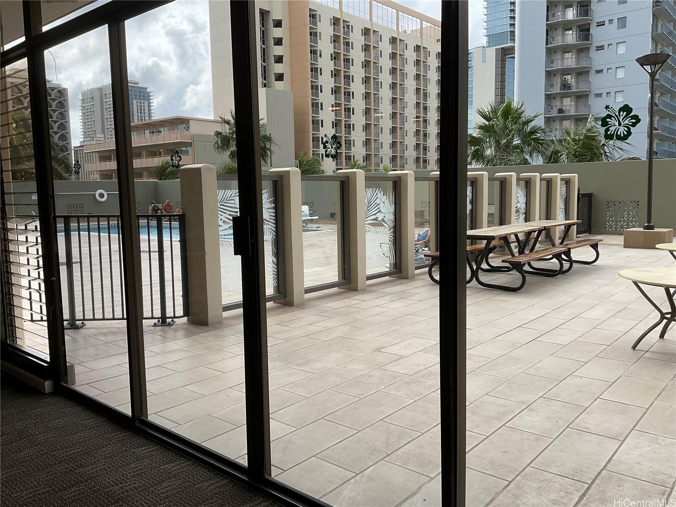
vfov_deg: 48.2
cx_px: 338
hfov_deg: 61.7
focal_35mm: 29
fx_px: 566
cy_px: 254
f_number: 1.8
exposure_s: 1/500
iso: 16
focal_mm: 3
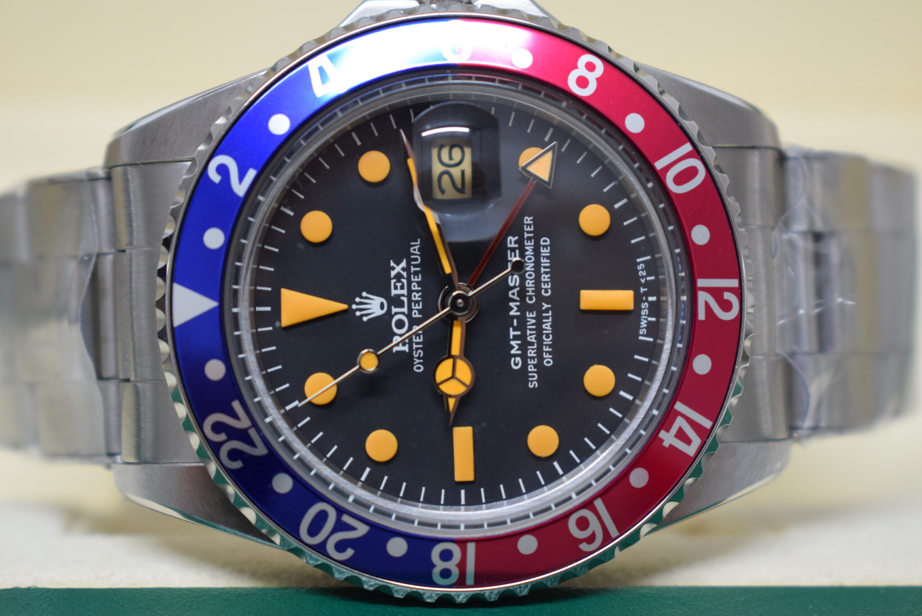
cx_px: 461
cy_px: 308
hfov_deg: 26.0
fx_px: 1999
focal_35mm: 78
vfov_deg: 17.5
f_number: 5.6
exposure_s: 1/60
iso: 1250
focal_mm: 52
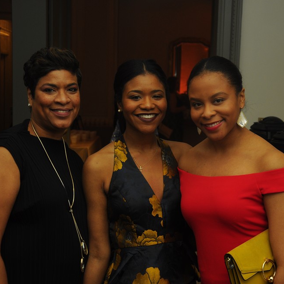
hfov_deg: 23.3
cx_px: 163
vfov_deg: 23.4
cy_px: 143
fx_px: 687
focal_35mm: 74
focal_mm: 38
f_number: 4.5
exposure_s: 1/50
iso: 400
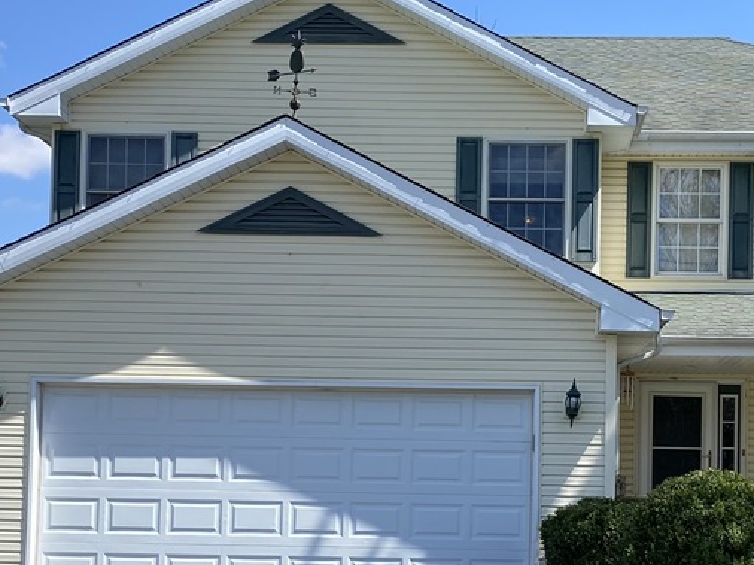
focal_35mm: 74
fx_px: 1611
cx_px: 486
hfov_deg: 26.2
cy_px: 441
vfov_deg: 19.7
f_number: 1.8
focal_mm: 4.25
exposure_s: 1/2141
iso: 32
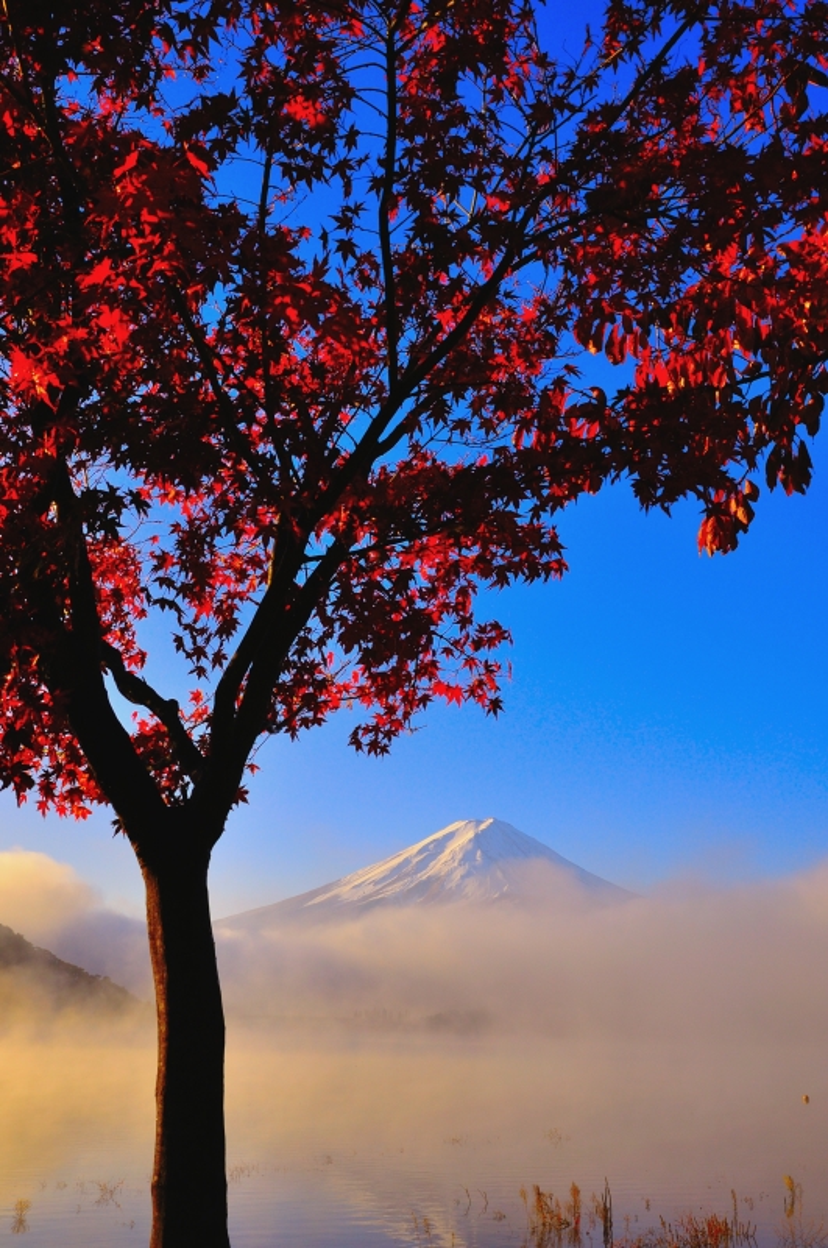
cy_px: 624
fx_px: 1246
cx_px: 414
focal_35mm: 36
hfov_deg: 36.8
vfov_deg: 53.2
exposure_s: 1/125
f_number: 16
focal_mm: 24
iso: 200
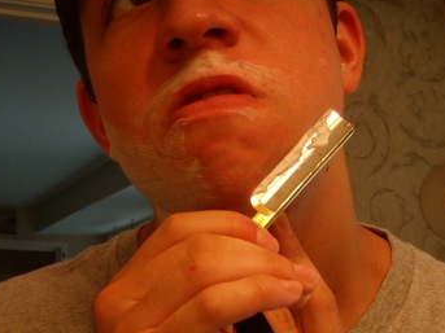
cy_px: 302
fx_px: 912
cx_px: 236
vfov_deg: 20.3
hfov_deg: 27.4
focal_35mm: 71
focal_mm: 6.4
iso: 64
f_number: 3.5
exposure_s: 1/35
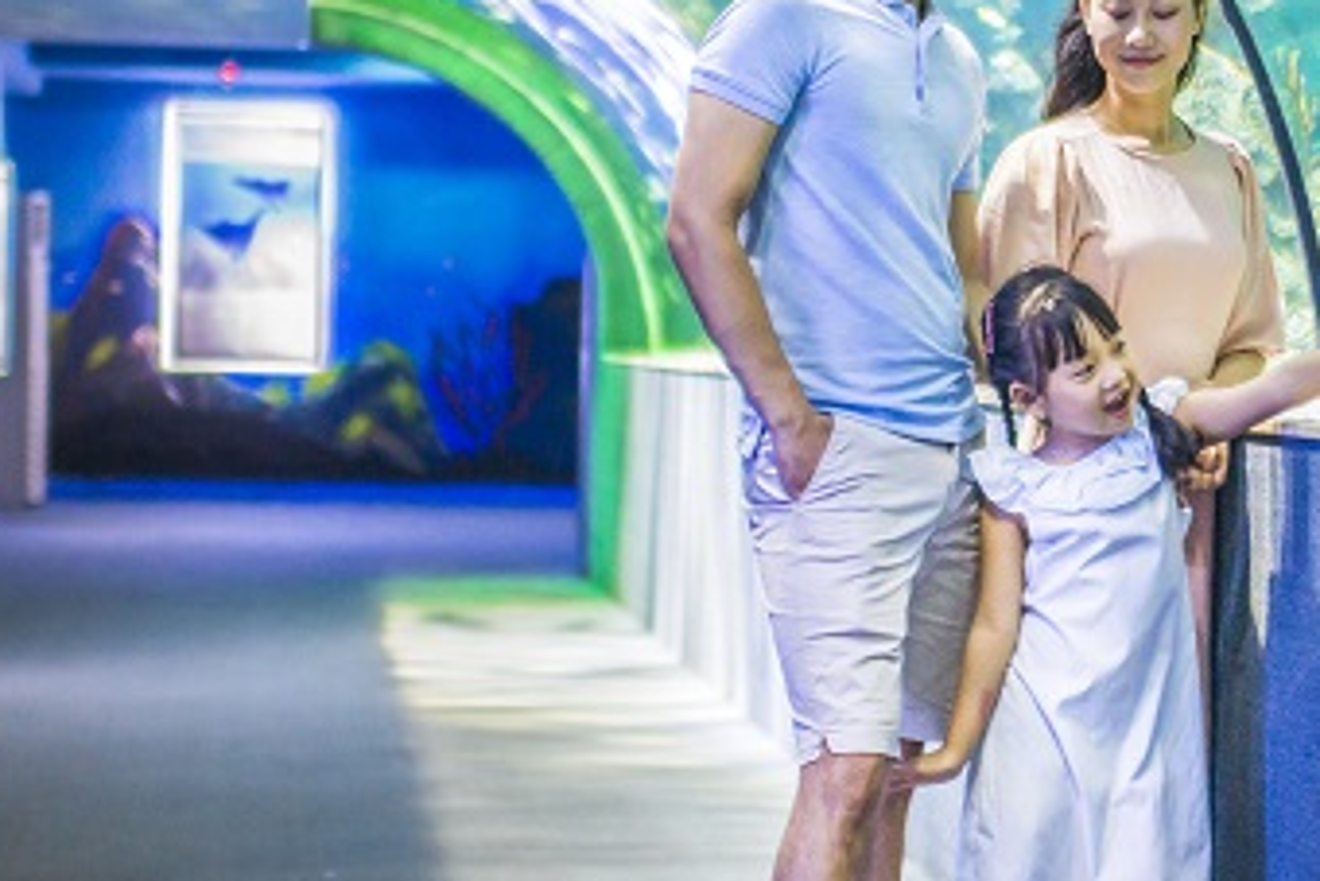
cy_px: 340
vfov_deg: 13.3
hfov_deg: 19.4
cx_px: 1204
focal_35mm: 103
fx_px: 3778
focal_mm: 35
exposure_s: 1/40
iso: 1000
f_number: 1.6
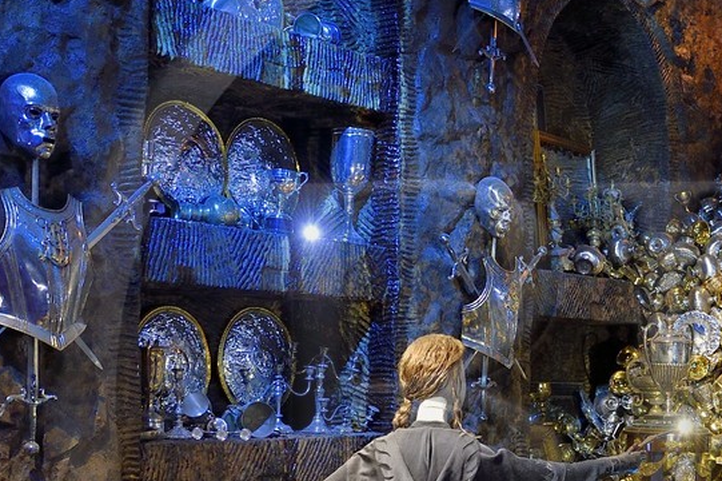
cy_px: 402
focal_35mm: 71
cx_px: 606
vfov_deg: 18.9
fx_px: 1423
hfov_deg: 27.7
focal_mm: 24
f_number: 6.3
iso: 2500
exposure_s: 1/10
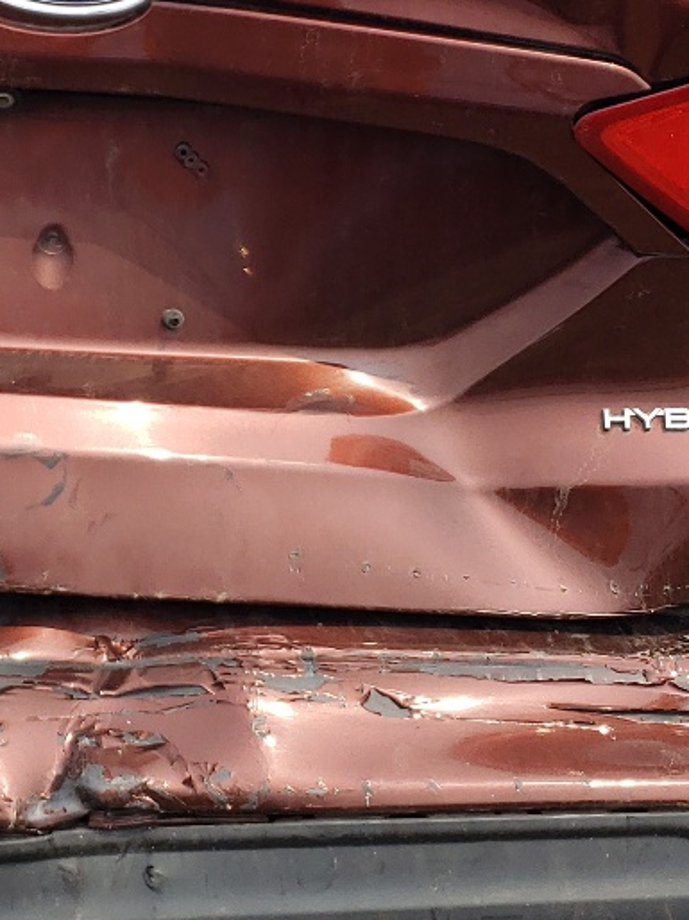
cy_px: 362
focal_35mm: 81
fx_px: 2151
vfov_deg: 24.1
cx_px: 150
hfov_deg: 18.1
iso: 50
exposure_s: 1/2500
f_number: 1.5
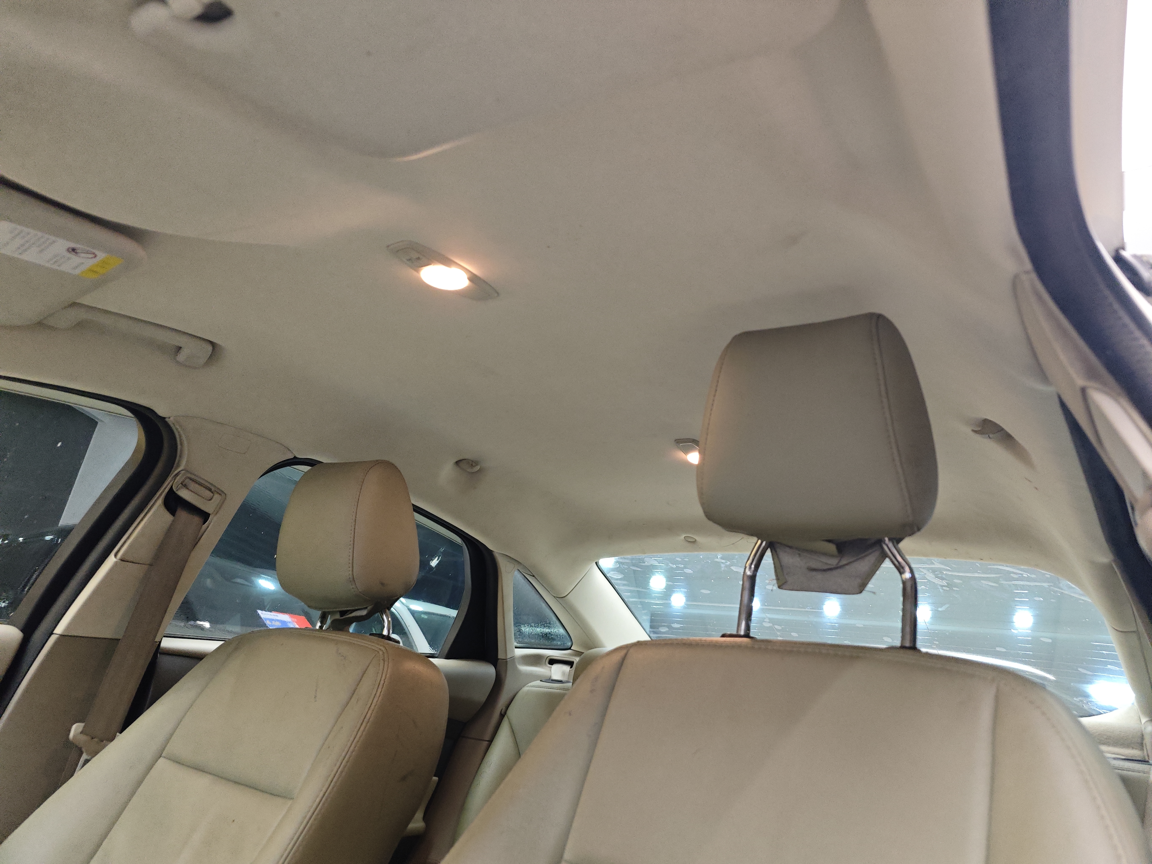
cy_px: 432
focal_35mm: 23
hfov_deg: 73.9
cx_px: 576
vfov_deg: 58.9
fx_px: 765
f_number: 1.9
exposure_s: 1/319
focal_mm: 8.7
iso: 6400
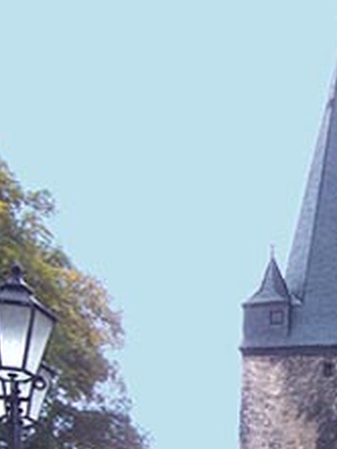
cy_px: 369
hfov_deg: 19.8
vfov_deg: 26.1
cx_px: 301
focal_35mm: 73
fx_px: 947
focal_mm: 6.3
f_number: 2.8
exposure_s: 1/250
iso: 64
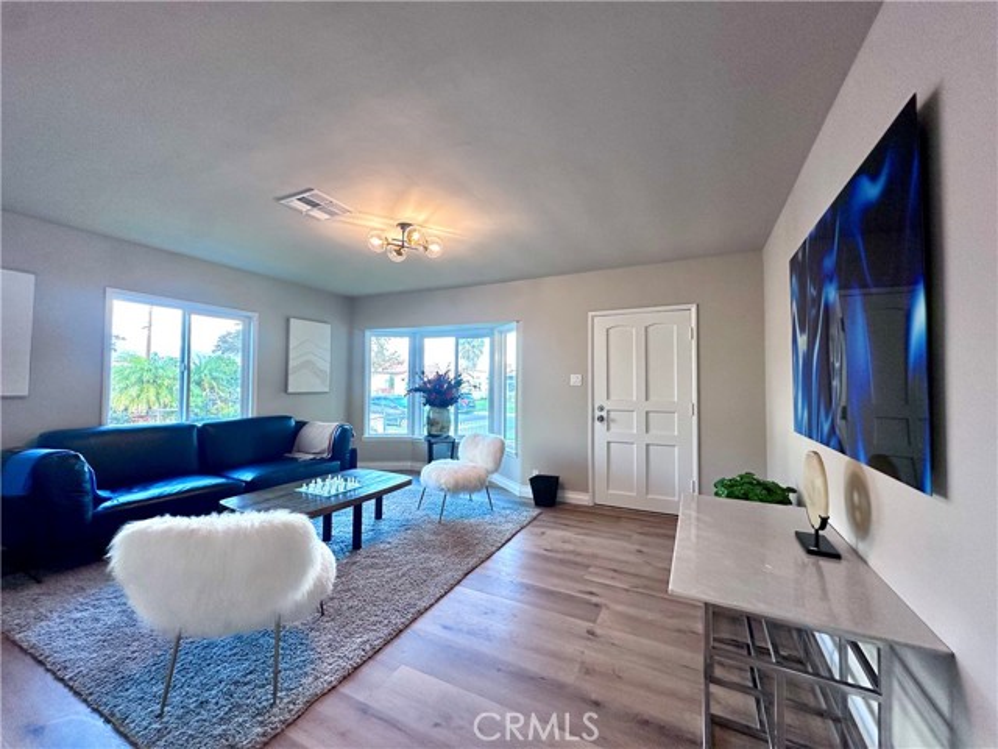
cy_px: 374
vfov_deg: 85.7
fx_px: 404
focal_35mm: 14
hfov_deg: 102.1
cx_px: 499
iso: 200
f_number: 2.2
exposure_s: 1/120
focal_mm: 2.22
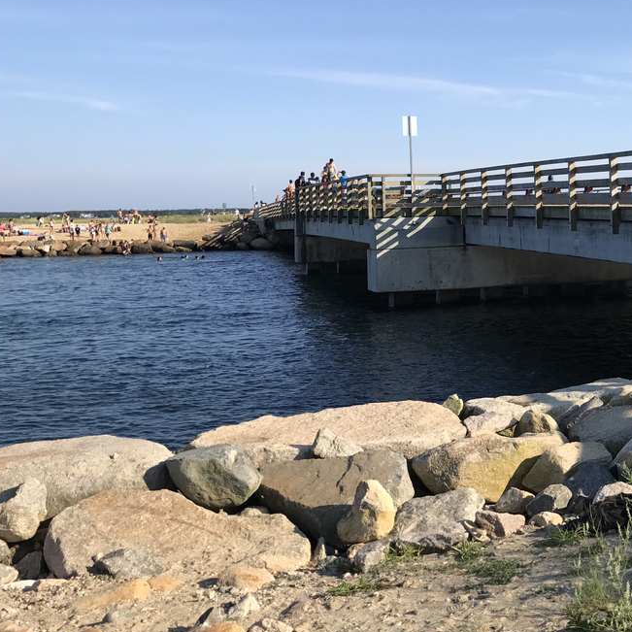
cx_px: 535
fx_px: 930
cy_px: 245
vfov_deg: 37.4
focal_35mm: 45
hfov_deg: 35.9
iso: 20
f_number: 1.8
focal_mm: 3.99
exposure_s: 1/1808
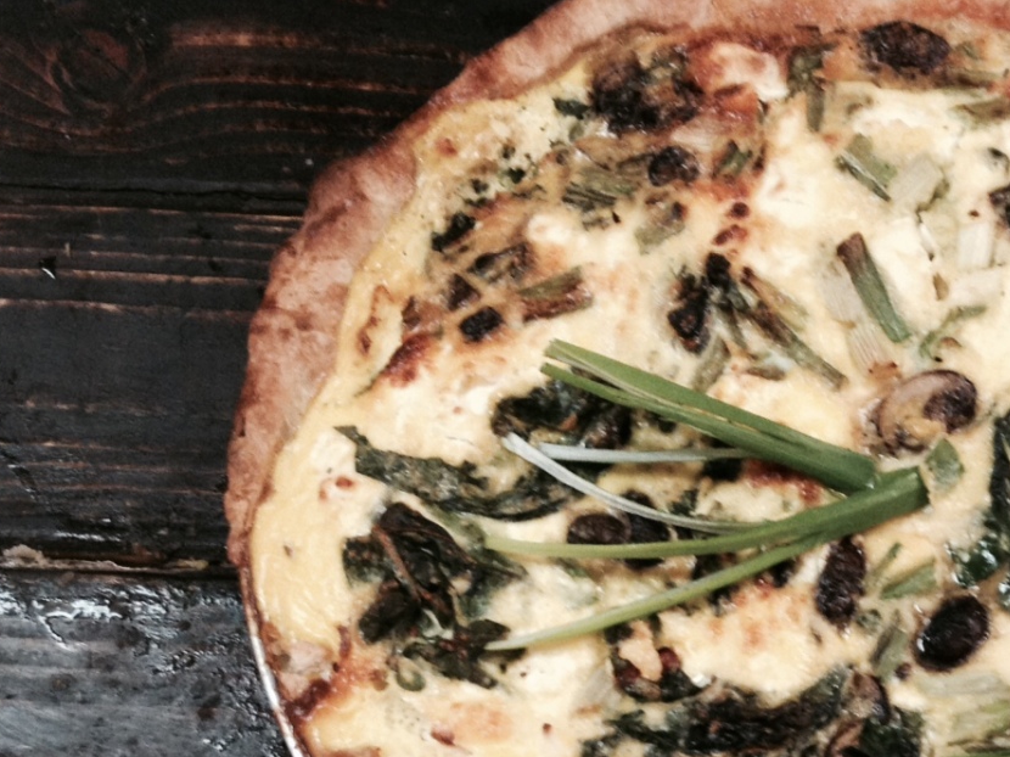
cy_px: 874
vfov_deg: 17.5
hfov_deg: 23.6
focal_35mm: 81
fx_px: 2363
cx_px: 877
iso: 160
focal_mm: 4.28
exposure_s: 1/20
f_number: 2.4
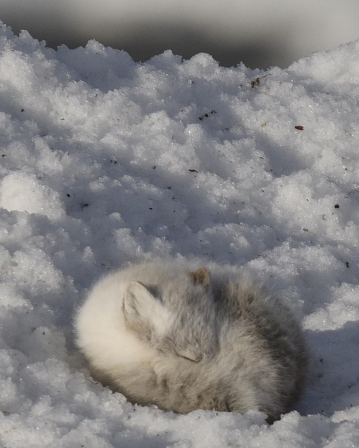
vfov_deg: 2.1
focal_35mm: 932
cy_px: 257
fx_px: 12374
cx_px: 180
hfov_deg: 1.7
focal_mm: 550
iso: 400
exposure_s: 1/2500
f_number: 6.3
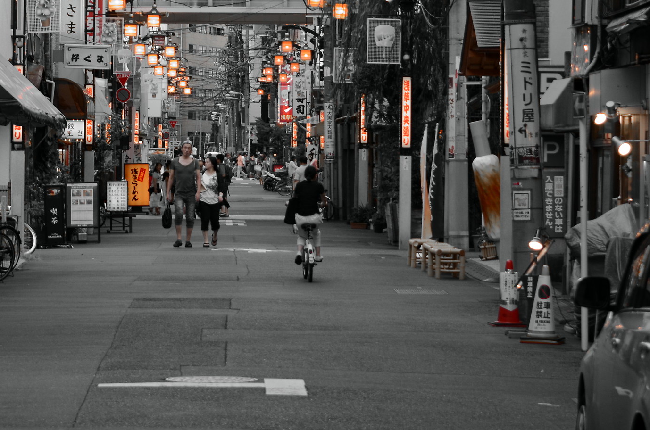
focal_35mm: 170
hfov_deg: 12.1
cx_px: 248
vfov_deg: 8.0
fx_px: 3060
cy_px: 62
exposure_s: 1/125
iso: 320
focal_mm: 65
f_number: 5.6
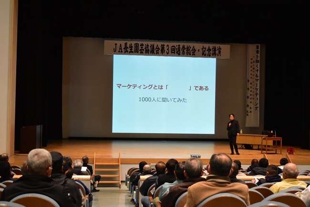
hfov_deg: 38.9
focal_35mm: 51
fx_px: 439
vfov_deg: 26.5
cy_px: 104
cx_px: 155
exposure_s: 1/50
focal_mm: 34
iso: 3600
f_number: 4.5
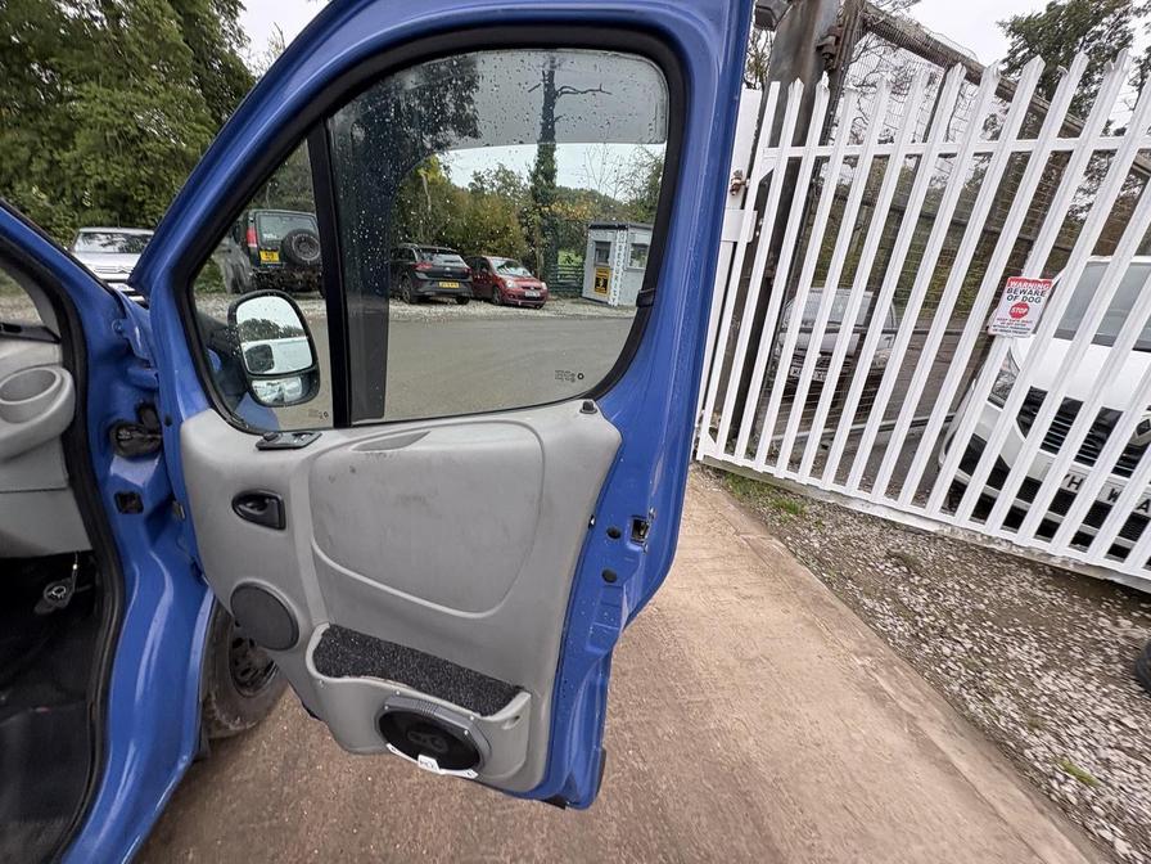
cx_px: 576
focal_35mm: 14
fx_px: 466
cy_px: 432
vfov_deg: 85.7
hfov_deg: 102.1
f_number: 2.2
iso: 50
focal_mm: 2.22
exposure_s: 1/99
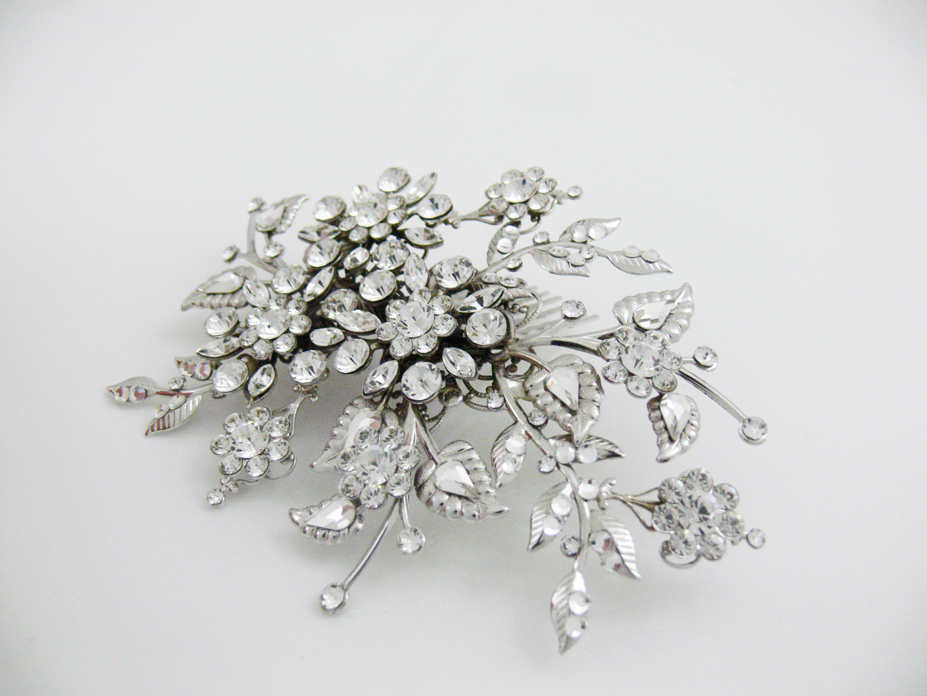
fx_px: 937
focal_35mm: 35
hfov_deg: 52.6
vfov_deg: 40.7
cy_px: 348
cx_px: 464
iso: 200
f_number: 2.8
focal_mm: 7.4
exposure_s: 1/13
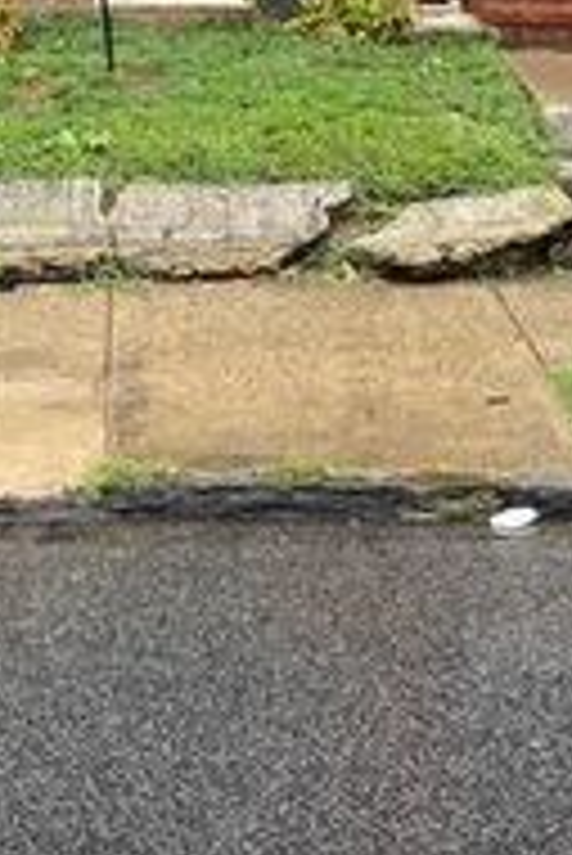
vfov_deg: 20.3
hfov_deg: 14.4
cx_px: 158
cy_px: -133
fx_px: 2260
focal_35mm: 95
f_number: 1.8
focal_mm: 4.25
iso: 32
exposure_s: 1/345
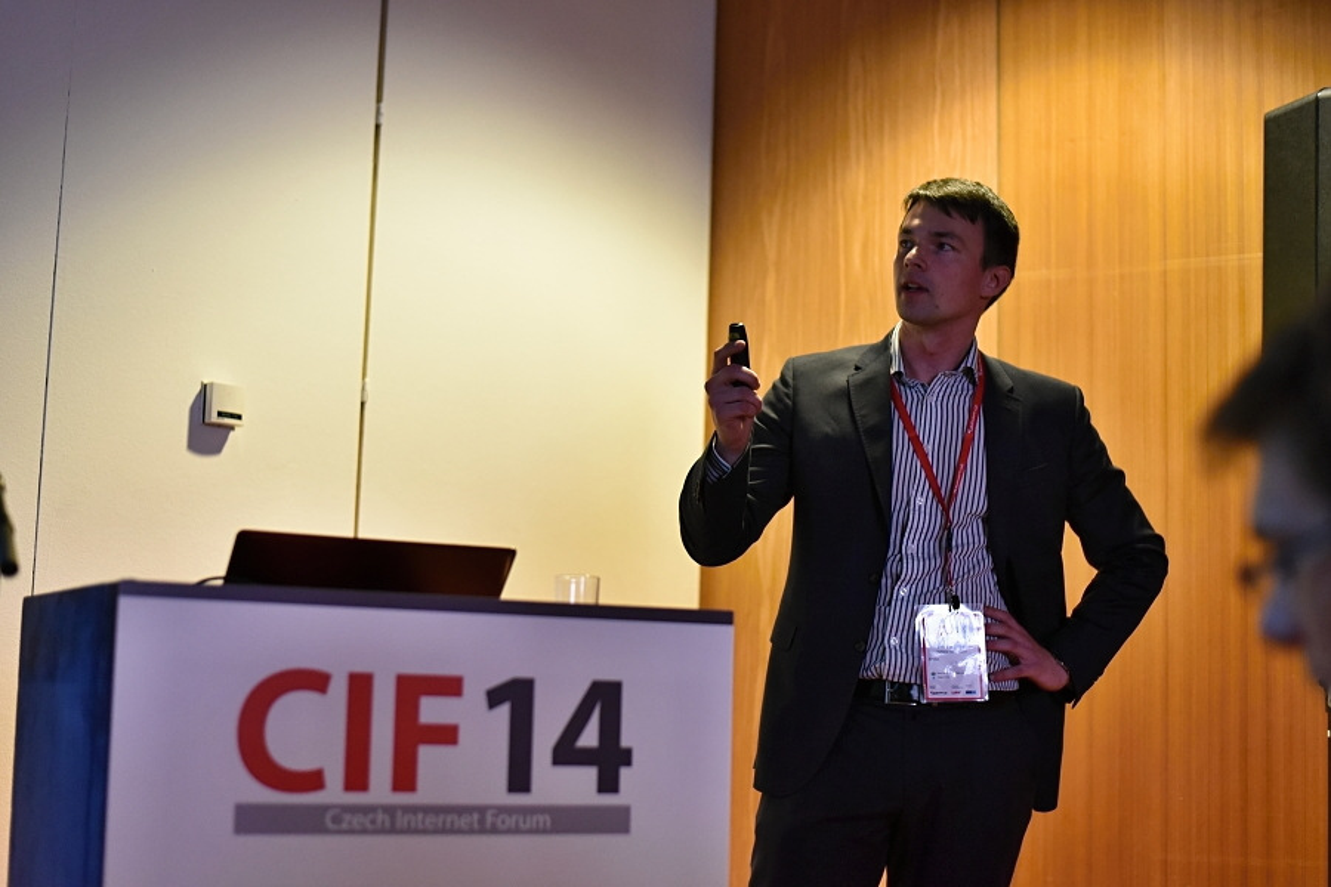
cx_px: 666
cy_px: 444
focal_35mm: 50
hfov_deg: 39.6
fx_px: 1848
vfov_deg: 27.0
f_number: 2.5
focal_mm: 50
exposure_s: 1/400
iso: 4000
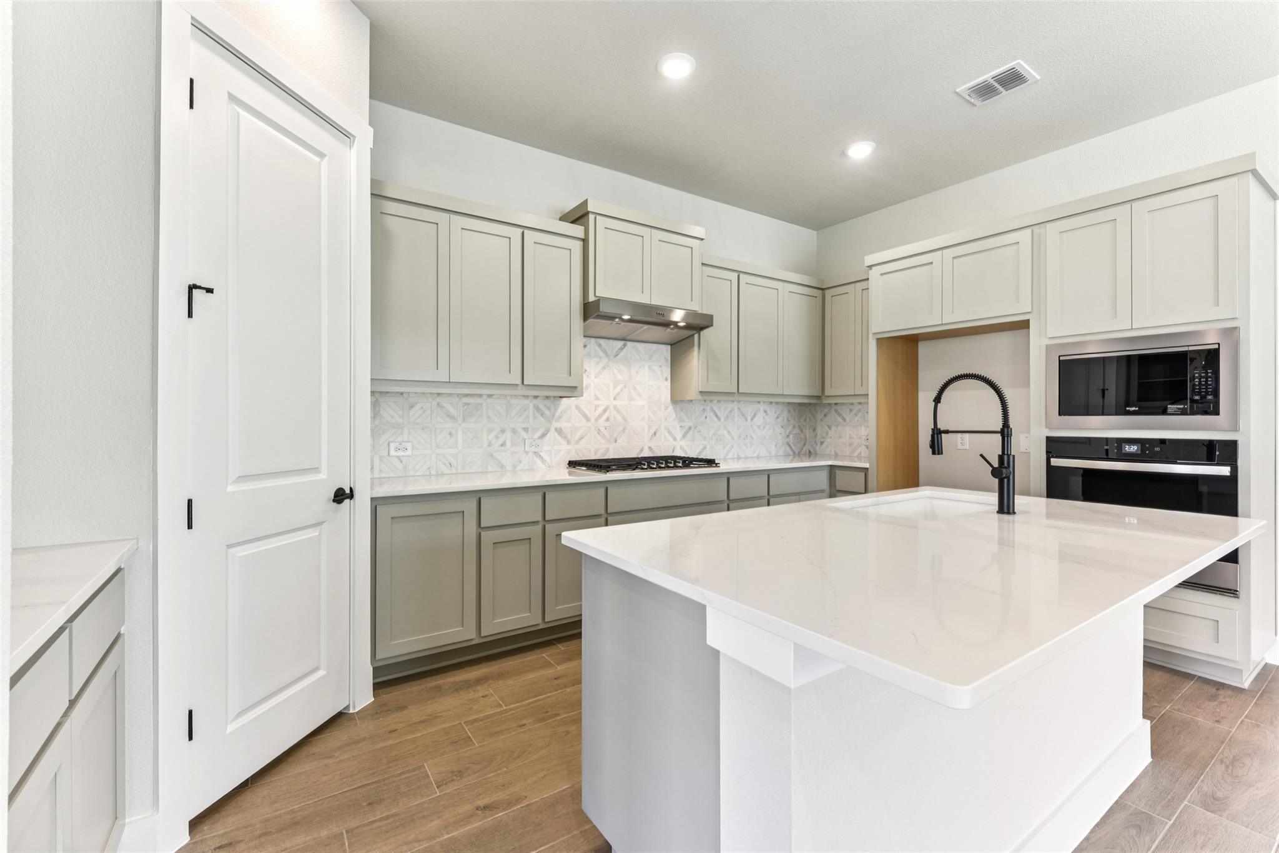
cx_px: 640
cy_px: 426
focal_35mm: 15
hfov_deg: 100.4
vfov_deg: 77.3
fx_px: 533
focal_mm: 15
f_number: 8
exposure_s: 1/8
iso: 180
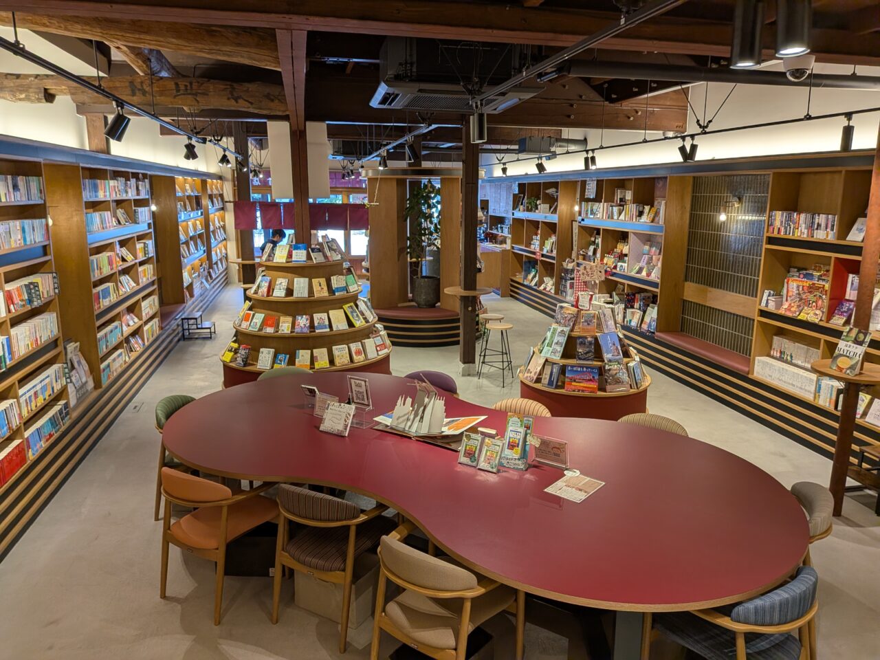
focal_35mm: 24
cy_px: 330
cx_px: 440
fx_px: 610
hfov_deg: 71.6
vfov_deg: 56.8
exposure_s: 1/100
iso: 47
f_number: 1.7
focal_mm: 4.53
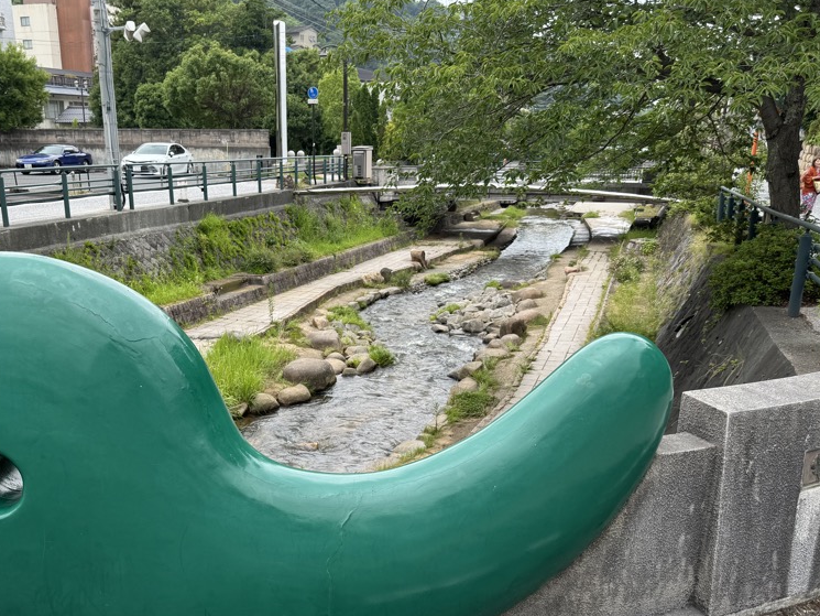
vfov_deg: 42.5
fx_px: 782
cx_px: 336
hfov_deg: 55.0
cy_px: 396
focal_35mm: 33
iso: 64
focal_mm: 6.76
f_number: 1.78
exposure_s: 1/249
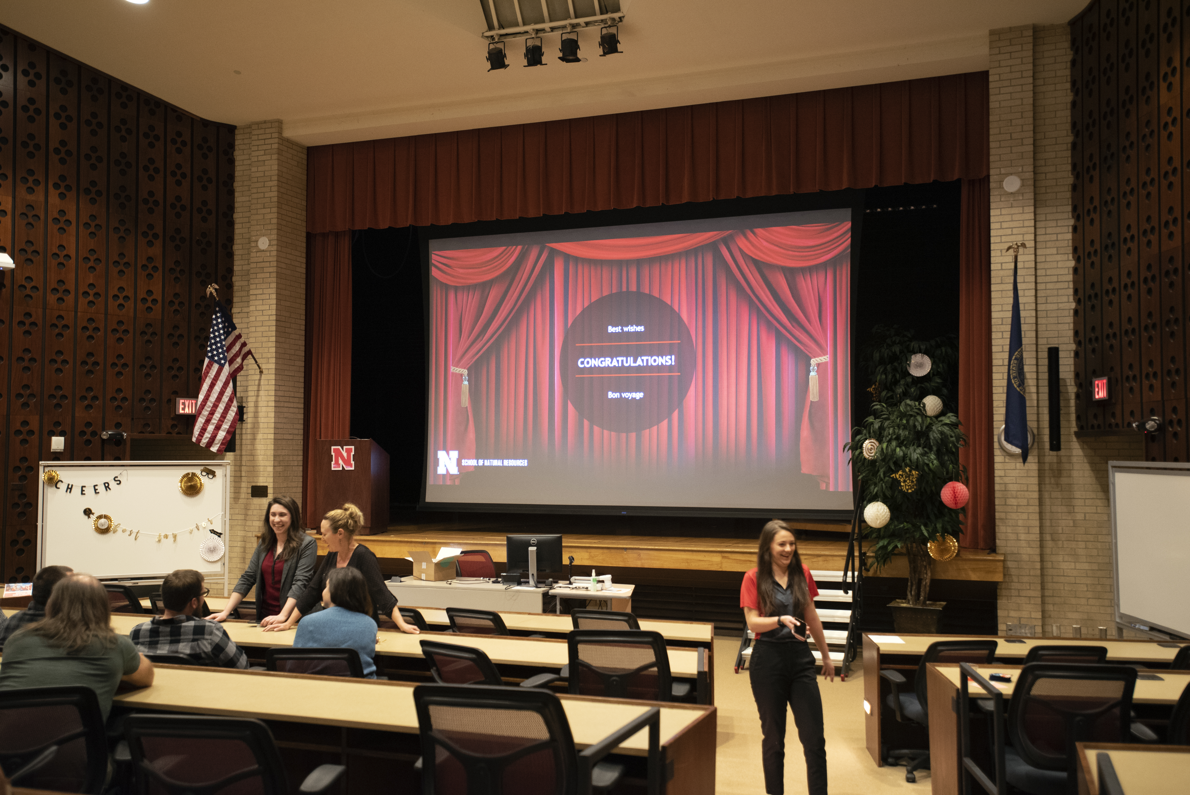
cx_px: 595
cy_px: 398
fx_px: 1157
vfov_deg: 37.9
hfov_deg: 54.4
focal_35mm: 35
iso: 2500
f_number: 2.8
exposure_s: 1/30
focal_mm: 35
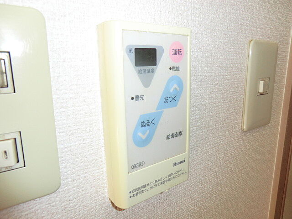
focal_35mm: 24
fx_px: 202
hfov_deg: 71.6
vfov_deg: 56.8
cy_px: 110
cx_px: 146
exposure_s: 1/60
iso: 200
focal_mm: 4.3
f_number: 3.2
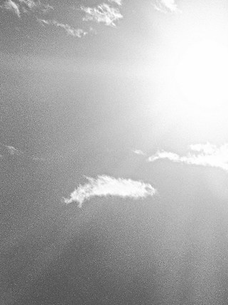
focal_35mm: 202
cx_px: 271
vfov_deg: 9.2
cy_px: 601
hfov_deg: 7.3
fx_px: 1774
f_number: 7.1
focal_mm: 18
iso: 200
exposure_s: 1/1250
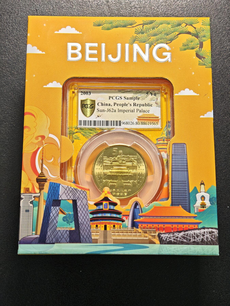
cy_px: 153
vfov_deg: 32.2
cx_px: 115
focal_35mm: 60
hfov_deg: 24.4
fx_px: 532
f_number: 2
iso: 640
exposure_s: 1/120
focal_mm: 9
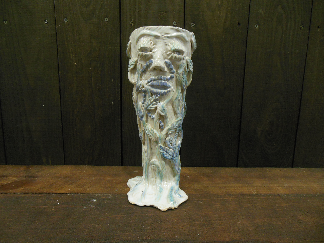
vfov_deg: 54.9
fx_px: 234
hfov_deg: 69.4
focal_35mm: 25
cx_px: 162
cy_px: 122
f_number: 3.2
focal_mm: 4.5
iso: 400
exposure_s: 1/20
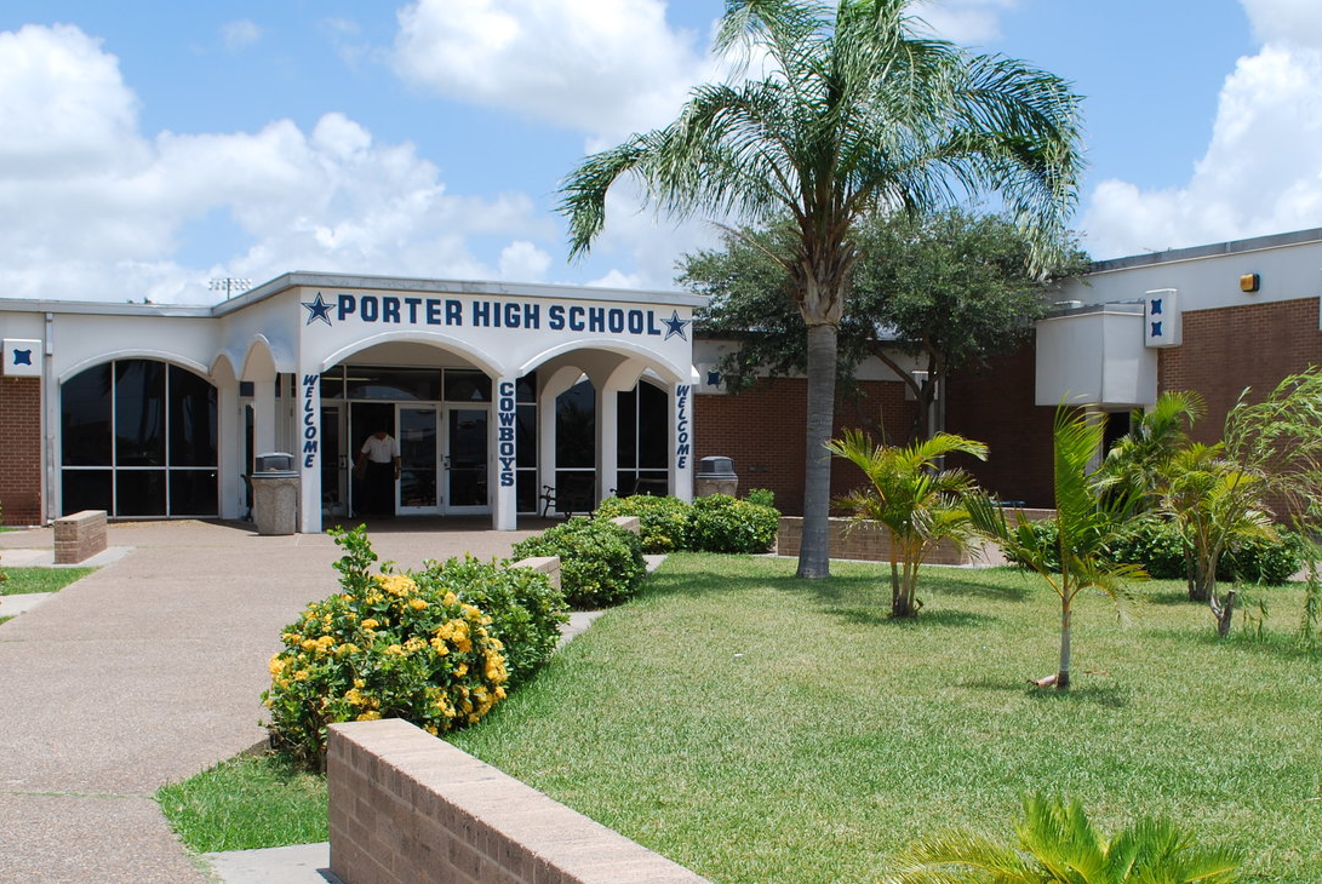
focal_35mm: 44
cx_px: 759
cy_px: 520
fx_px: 1617
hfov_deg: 44.3
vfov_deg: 30.5
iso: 100
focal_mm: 20
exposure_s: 1/250
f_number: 8
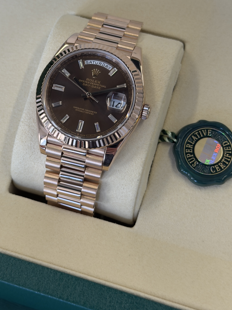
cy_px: 108
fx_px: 652
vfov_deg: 26.6
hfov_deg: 20.1
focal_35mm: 73
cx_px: 87
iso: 64
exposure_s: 1/121
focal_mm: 6.76
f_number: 1.78
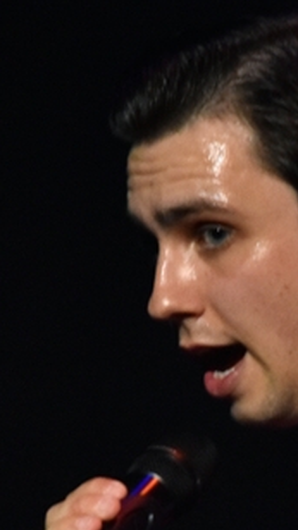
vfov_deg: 2.1
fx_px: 14358
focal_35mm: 1021
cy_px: 447
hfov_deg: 1.2
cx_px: 319
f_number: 5
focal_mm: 200
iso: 1600
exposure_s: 1/100
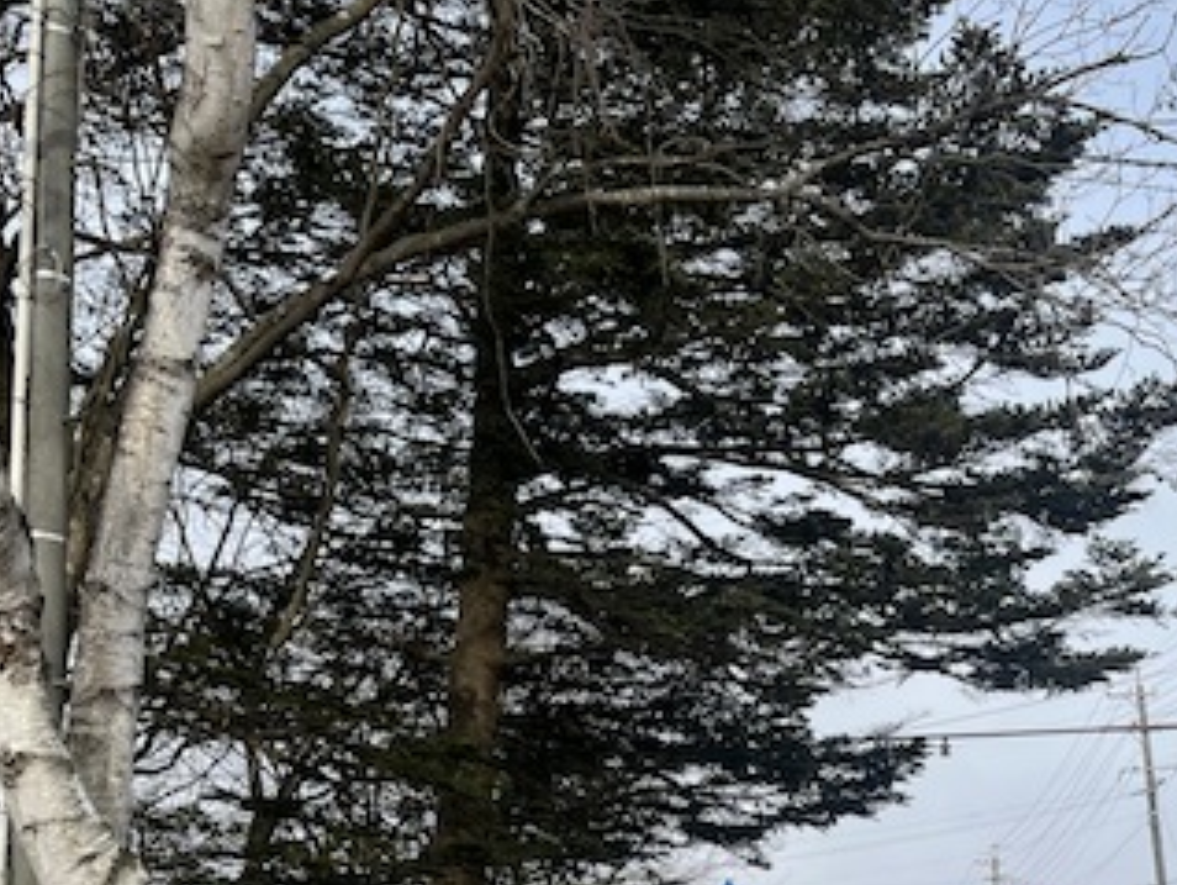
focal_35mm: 51
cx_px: 792
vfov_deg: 27.3
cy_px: 833
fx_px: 1735
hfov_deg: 37.0
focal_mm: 5.1
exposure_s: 1/2179
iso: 50
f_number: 1.6
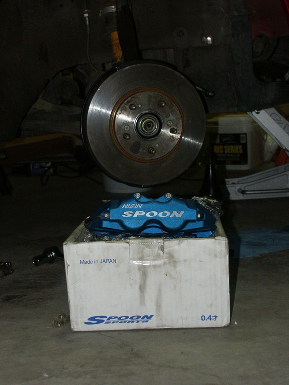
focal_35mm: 72
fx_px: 801
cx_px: 144
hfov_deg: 20.4
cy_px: 192
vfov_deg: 27.0
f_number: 3.5
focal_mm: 17.91
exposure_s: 1/60
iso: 200
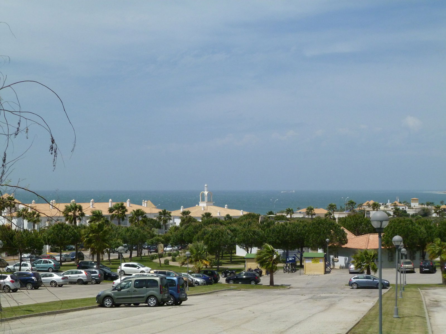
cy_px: 167
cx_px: 223
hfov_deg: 29.4
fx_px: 850
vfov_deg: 22.3
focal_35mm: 66
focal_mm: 11.7
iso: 400
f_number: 13
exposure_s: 1/640
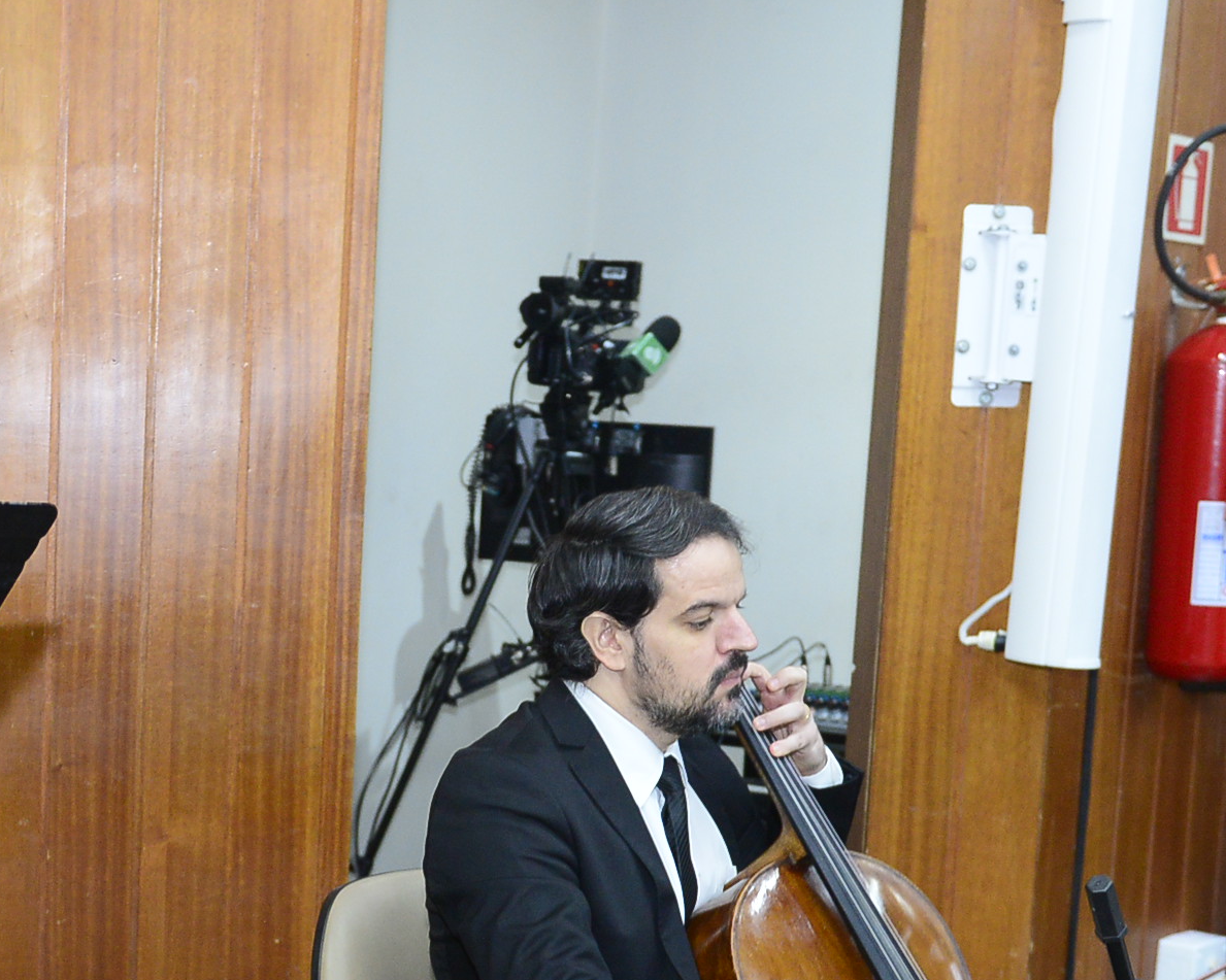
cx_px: 269
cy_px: 777
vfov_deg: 20.0
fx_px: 2757
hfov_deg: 24.7
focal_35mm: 76
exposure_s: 1/160
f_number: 4.5
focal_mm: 32
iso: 2500
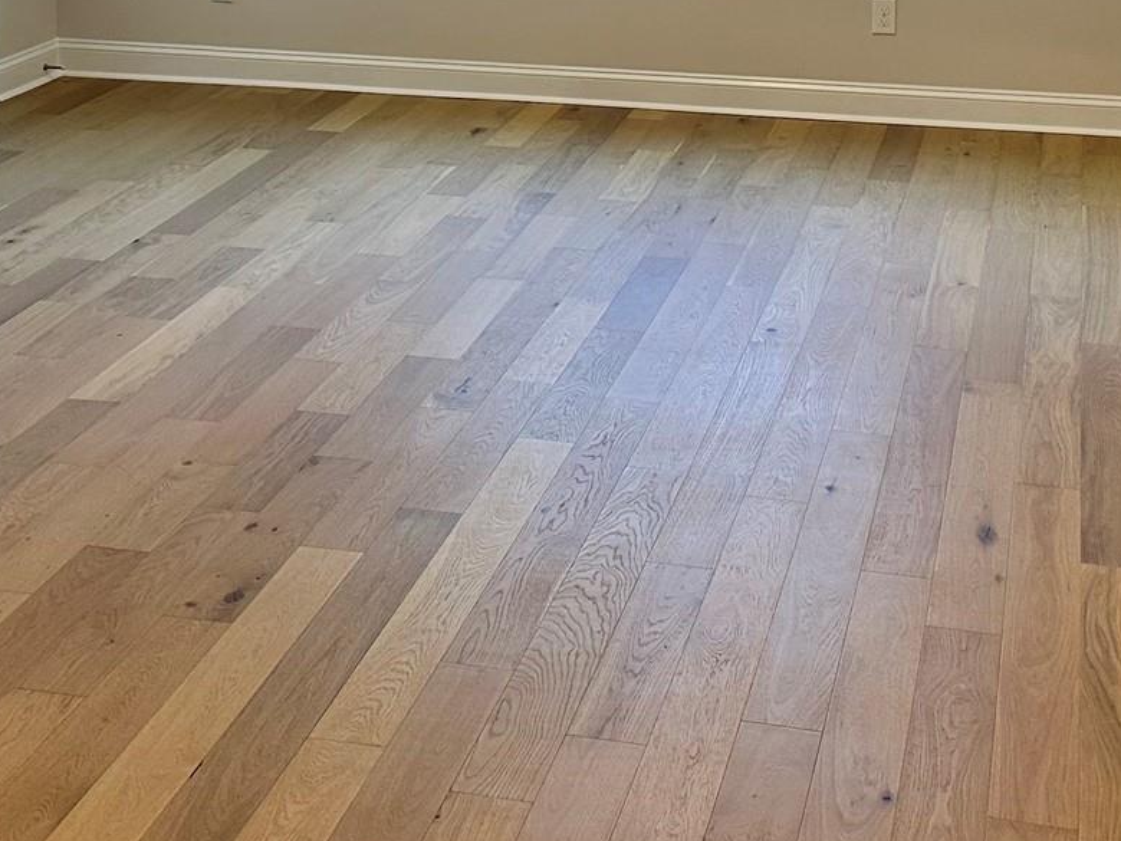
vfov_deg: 22.5
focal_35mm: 63
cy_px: 29
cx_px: 588
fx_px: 2040
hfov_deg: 30.7
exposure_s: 1/120
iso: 160
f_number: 1.78
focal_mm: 6.86
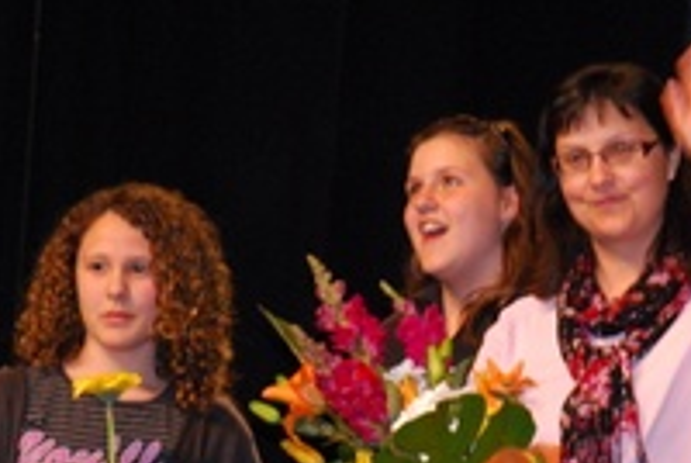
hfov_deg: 6.9
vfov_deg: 4.6
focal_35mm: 300
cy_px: 261
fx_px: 5767
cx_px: 390
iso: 1250
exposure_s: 1/60
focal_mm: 80
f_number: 5.6
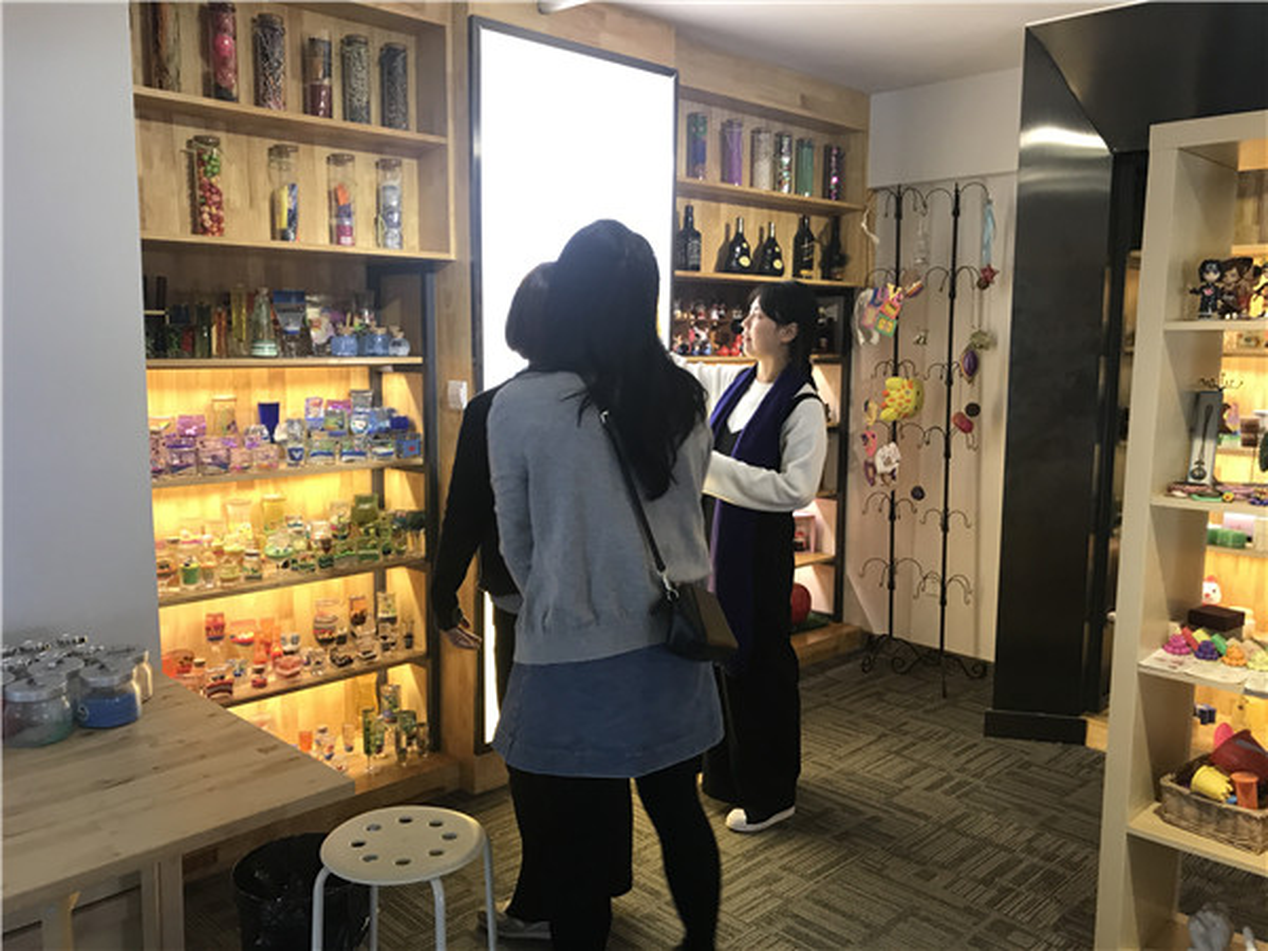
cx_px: 634
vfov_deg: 49.7
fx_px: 1026
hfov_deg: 63.4
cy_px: 476
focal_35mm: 28
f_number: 1.8
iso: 40
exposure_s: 1/17
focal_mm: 3.99
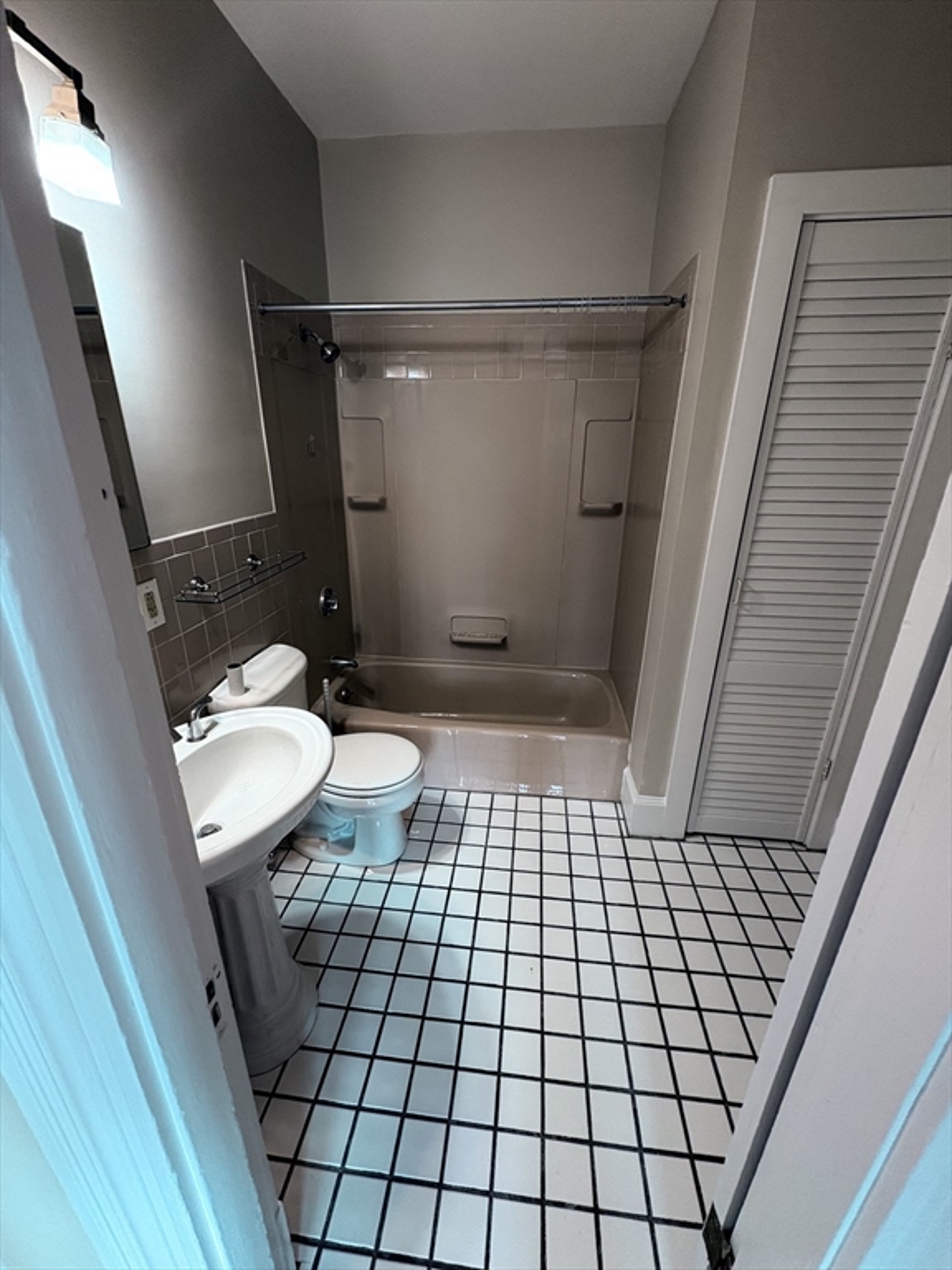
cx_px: 476
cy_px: 635
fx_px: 513
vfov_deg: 102.1
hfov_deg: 85.7
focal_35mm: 14
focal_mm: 2.22
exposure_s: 1/60
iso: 200
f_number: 2.2
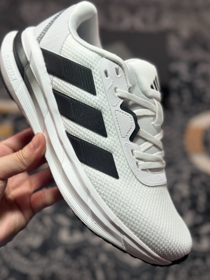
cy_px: 140
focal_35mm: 52
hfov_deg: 28.0
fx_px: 421
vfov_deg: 36.8
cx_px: 101
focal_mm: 6.86
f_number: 1.78
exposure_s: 1/773
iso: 80
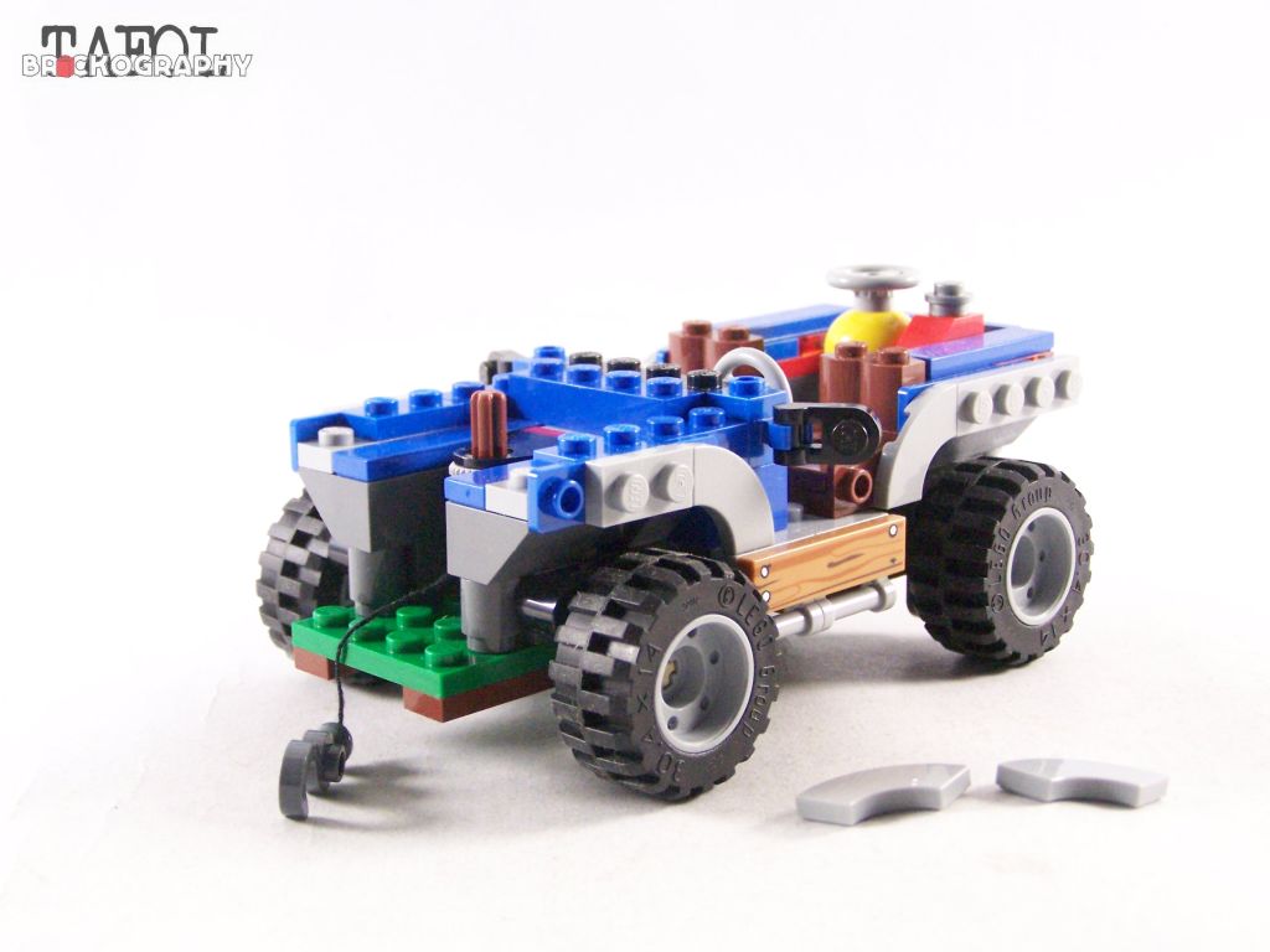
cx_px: 635
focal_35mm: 59
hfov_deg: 32.7
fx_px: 2165
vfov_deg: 24.8
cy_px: 476
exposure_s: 1/60
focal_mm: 9.8
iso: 400
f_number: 3.1
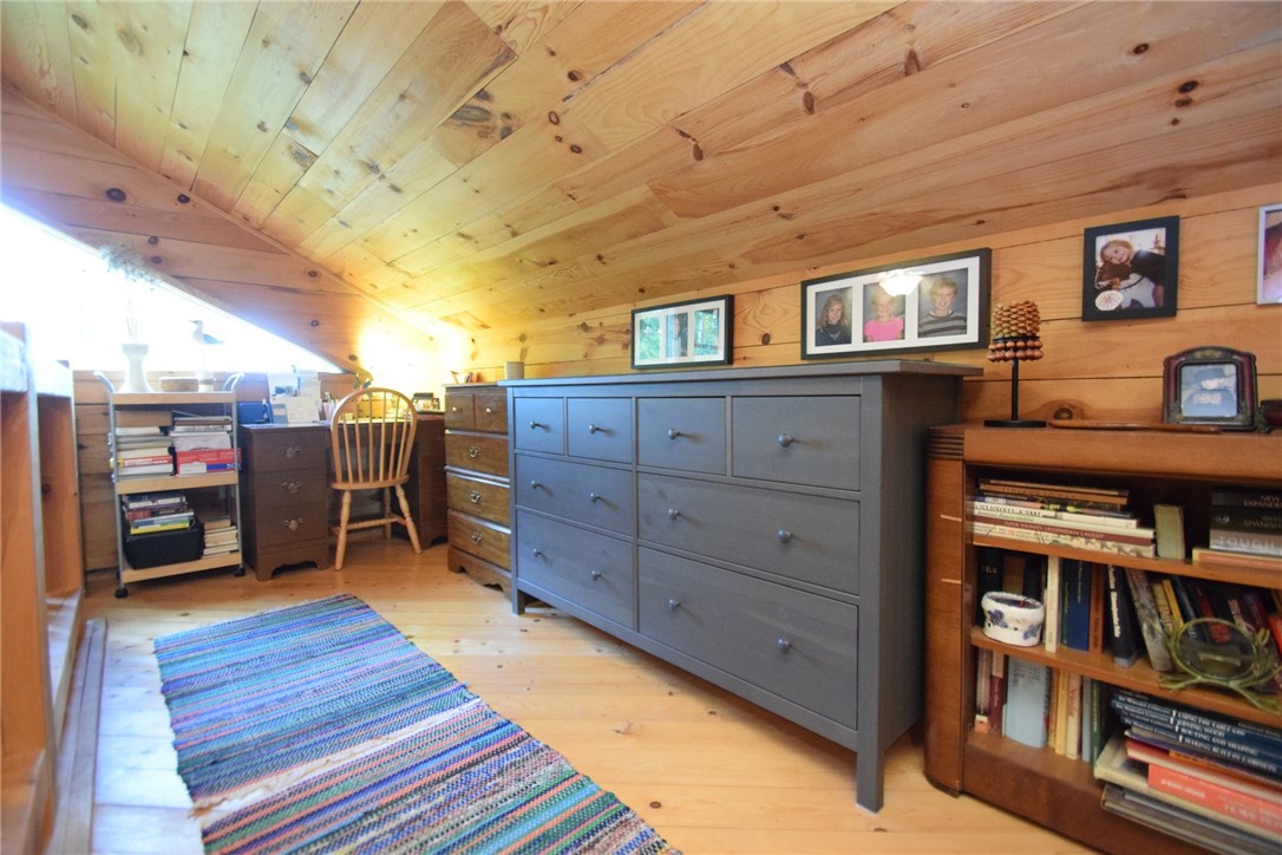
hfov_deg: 100.4
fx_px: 534
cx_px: 641
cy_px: 428
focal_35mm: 15
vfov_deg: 77.3
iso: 4500
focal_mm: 10
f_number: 3.5
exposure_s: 1/60
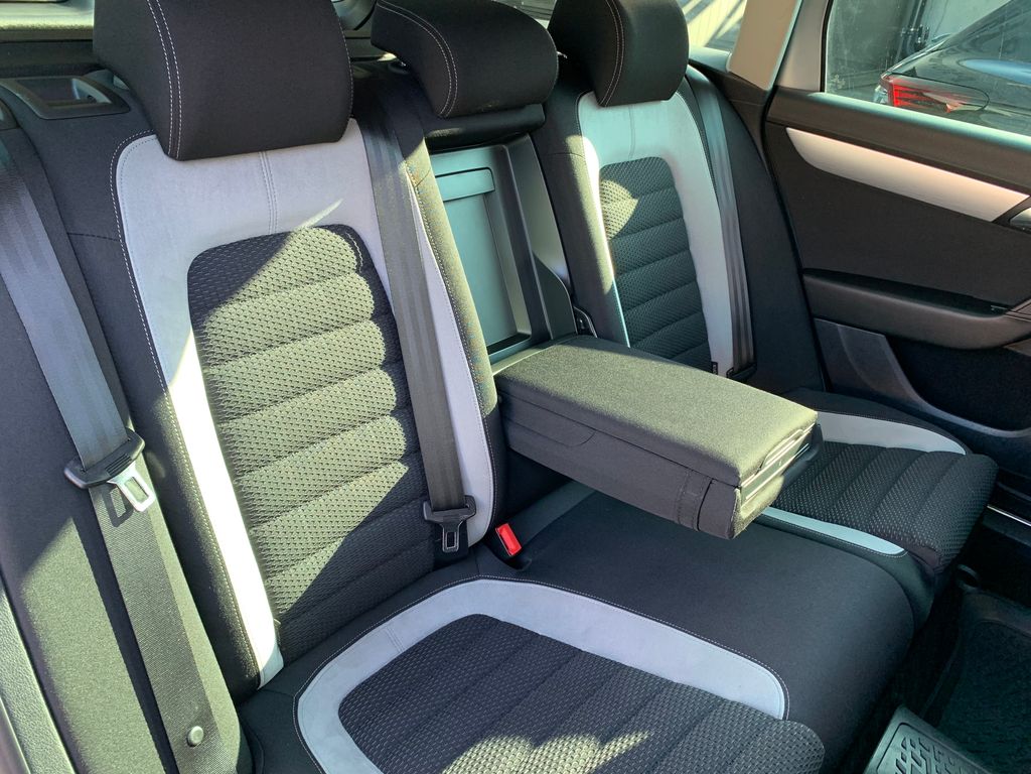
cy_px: 387
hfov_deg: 67.3
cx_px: 516
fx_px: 774
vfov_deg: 53.1
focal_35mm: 26
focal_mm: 4.25
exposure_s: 1/81
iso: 100
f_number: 1.8
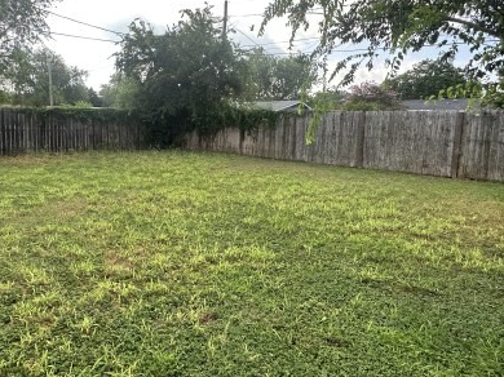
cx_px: 202
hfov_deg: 73.2
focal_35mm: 23
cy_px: 156
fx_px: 335
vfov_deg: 58.5
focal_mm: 2.22
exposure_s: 1/401
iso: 40
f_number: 2.2
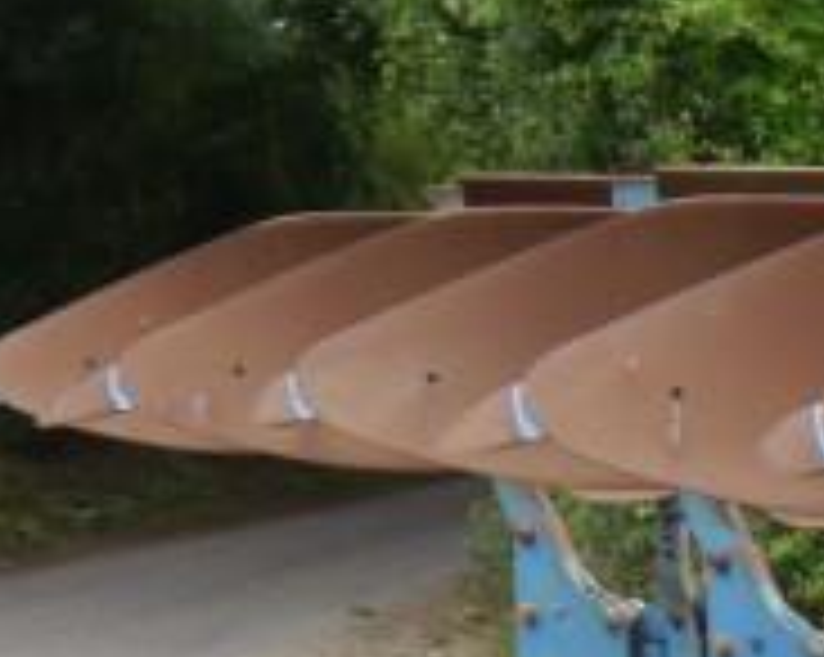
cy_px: 1035
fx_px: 4263
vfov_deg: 8.6
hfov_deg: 9.6
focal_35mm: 175
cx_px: 2085
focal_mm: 16
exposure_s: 1/160
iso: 160
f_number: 4.5
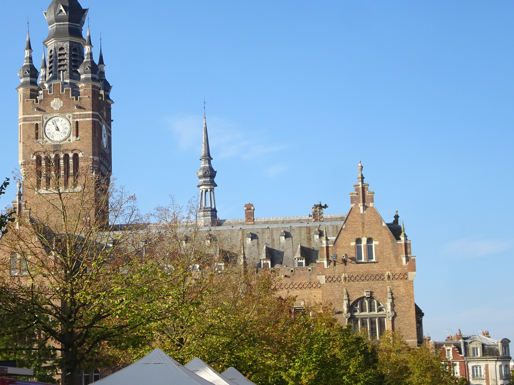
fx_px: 1099
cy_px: 209
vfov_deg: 19.9
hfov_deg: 26.1
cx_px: 151
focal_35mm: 74
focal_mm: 8.84
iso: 80
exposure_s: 1/400
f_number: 4.5
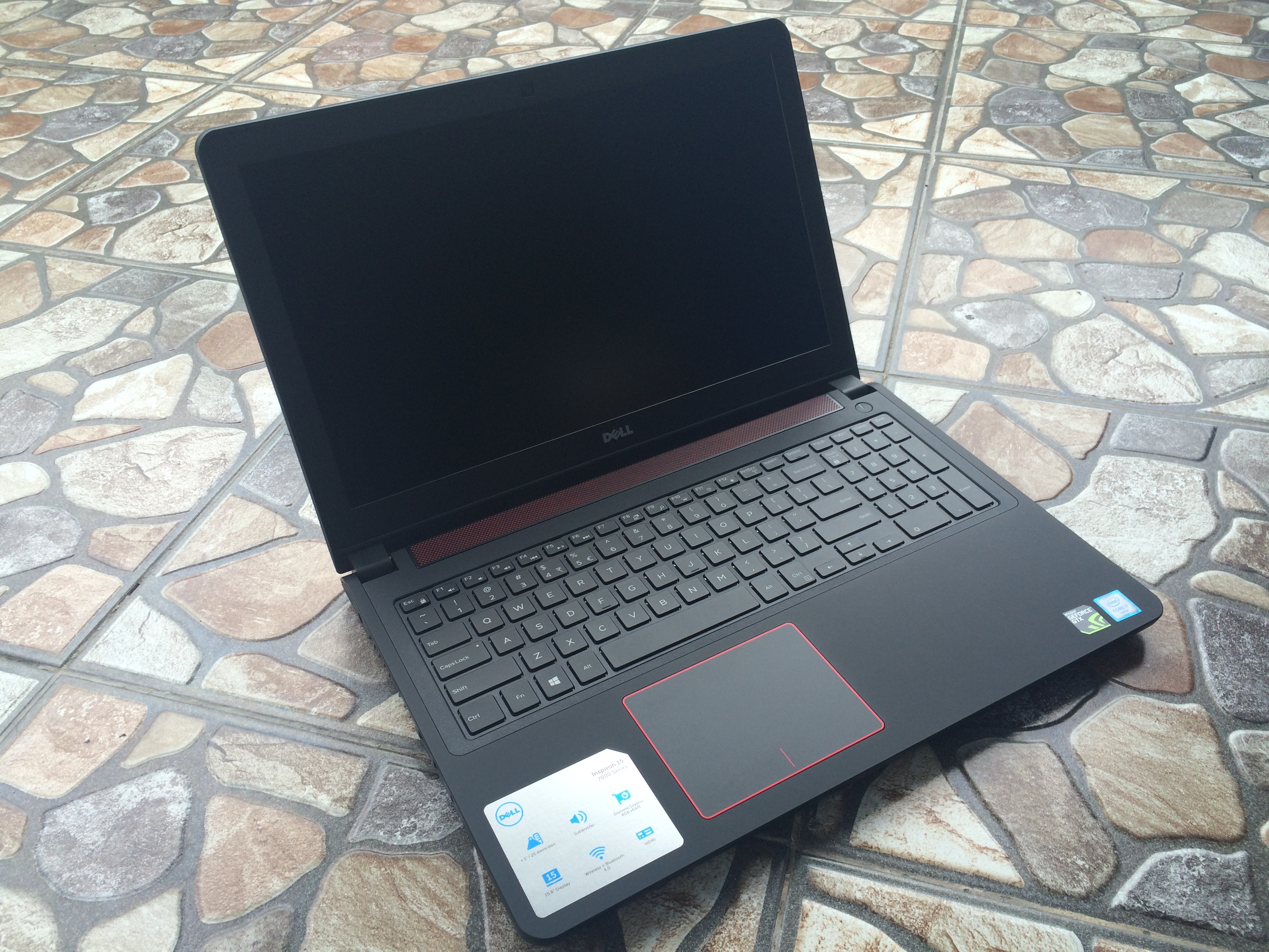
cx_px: 634
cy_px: 476
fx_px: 1063
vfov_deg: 48.2
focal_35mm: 29
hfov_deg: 61.7
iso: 32
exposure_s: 1/311
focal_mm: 4.15
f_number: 2.2
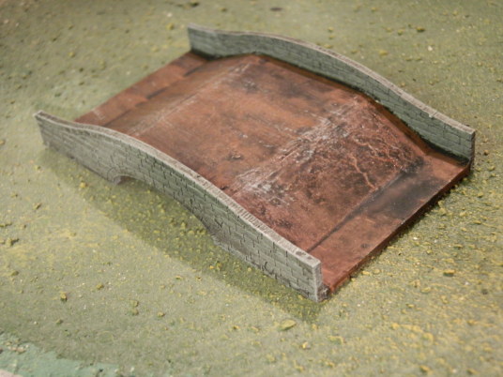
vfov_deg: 24.0
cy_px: 188
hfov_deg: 31.7
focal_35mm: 61
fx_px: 886
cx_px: 252
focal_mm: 10.99
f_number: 3.7
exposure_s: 1/8
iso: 320
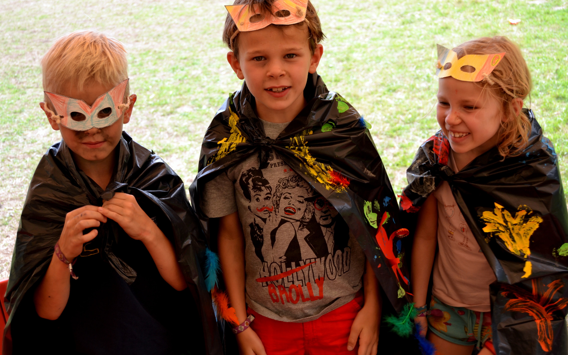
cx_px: 287
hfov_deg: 37.2
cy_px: 172
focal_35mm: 55
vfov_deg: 23.8
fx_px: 844
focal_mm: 35
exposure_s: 1/125
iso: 160
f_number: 5.6
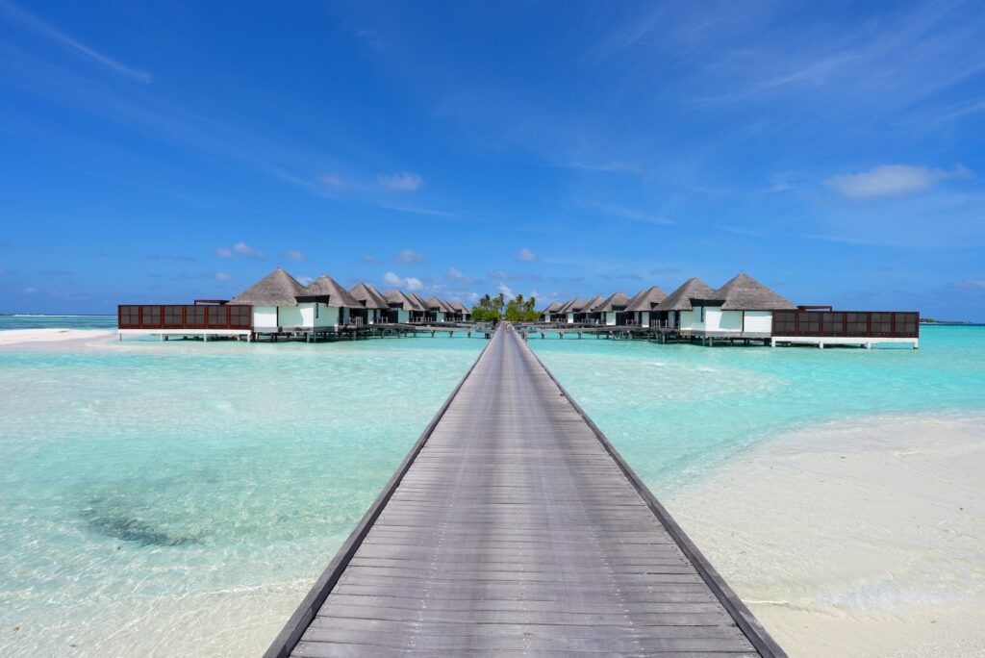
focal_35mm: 16
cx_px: 492
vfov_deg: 73.8
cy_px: 329
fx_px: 438
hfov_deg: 96.7
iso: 80
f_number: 11
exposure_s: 1/200
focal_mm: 16
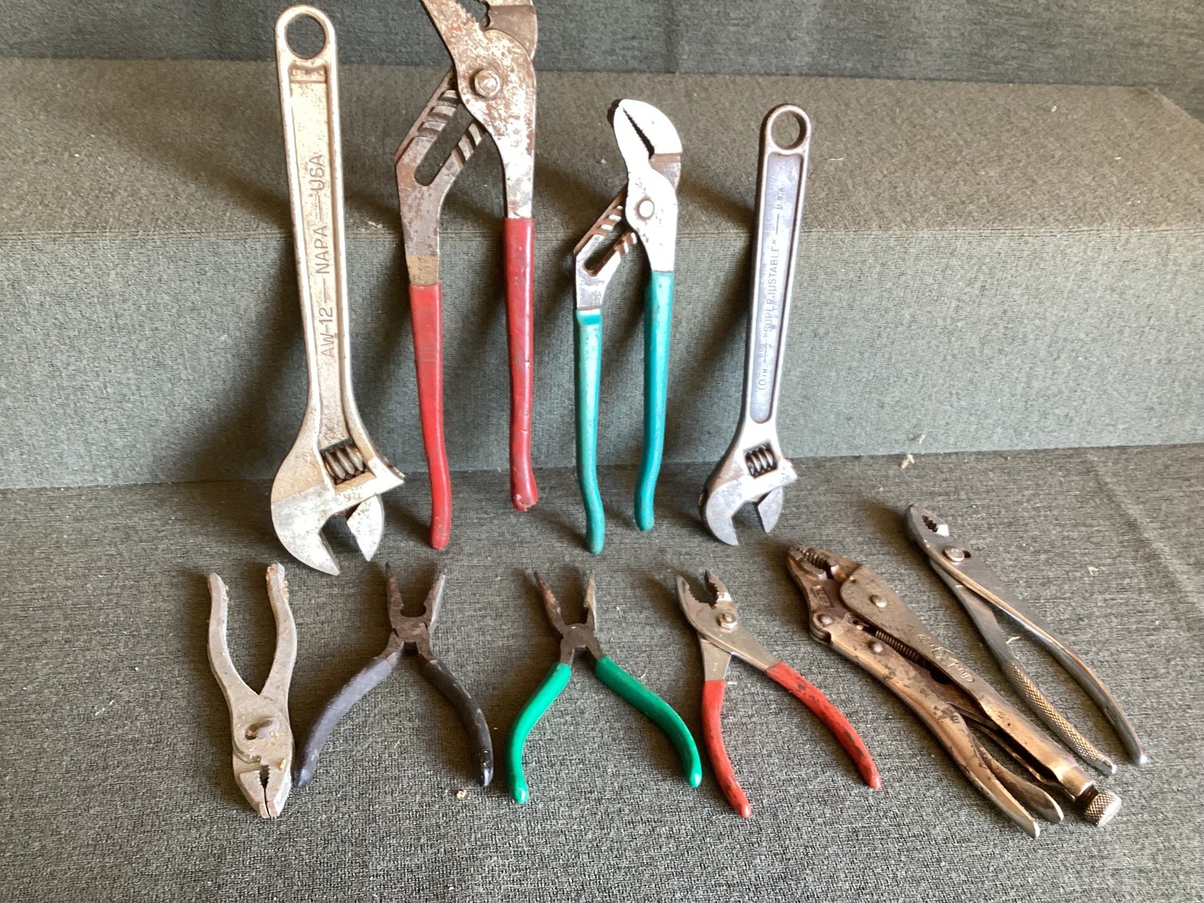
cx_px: 602
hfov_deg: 58.3
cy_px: 452
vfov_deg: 45.4
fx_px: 1078
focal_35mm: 31
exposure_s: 1/50
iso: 125
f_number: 2.4
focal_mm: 3.3
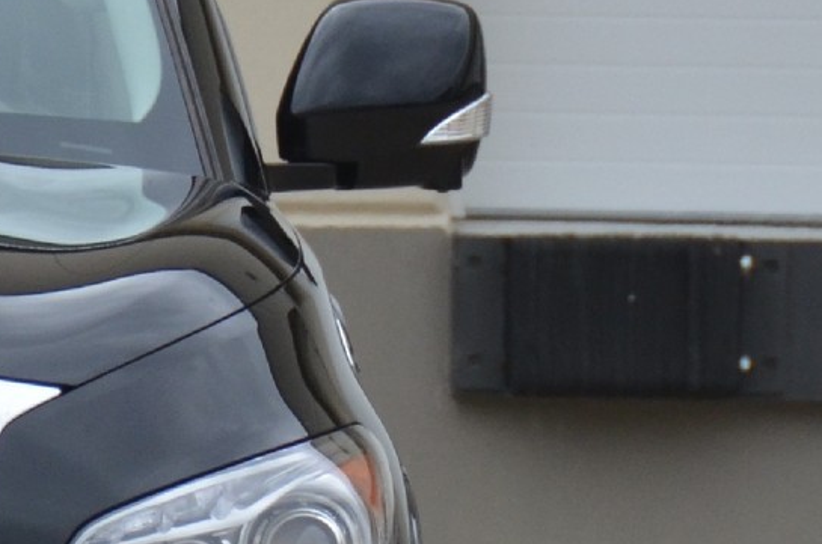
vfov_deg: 1.5
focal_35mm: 894
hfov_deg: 2.3
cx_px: -514
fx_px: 20371
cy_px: 420
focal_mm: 130
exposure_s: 1/1000
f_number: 5.6
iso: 640
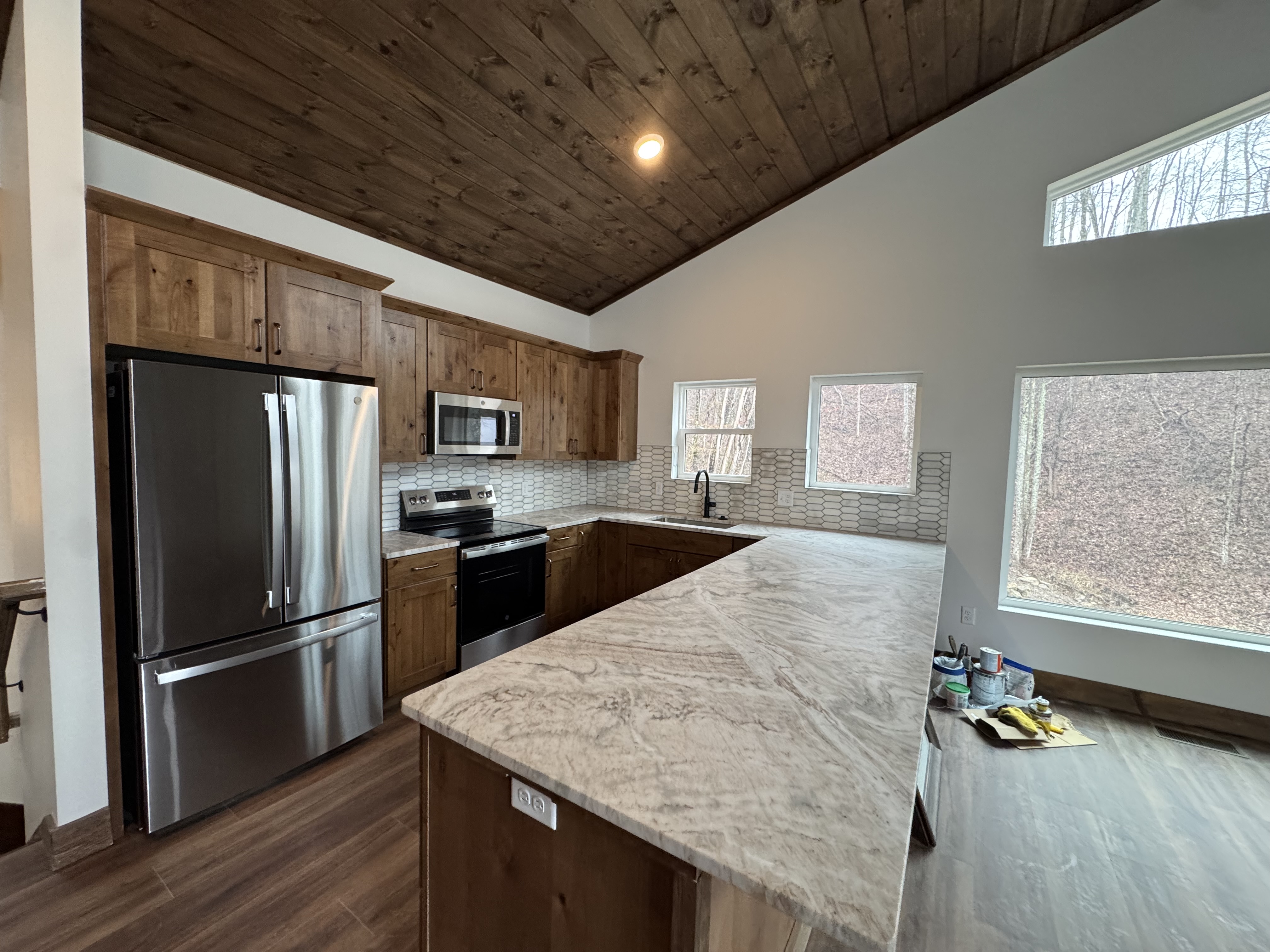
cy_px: 476
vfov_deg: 85.7
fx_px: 514
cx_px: 635
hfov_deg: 102.1
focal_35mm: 14
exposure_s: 1/120
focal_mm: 2.22
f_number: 2.2
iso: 250
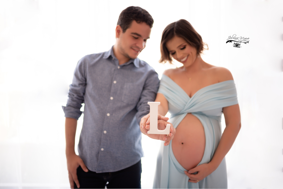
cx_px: 142
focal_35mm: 35
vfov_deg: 37.9
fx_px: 275
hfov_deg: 54.4
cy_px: 94
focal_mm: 35
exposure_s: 1/200
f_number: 1.4
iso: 400
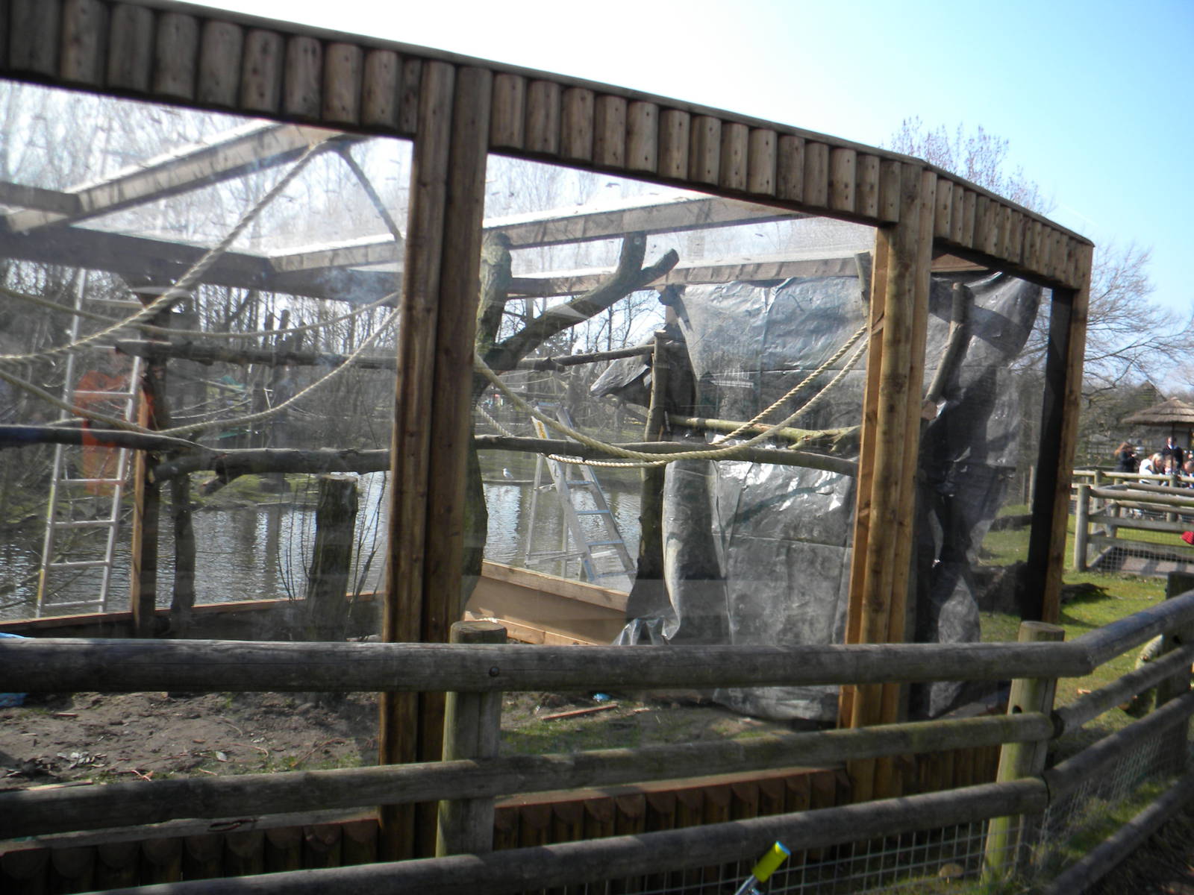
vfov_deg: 49.7
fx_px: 966
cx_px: 597
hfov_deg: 63.4
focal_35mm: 28
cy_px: 448
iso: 80
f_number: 3.5
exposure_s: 1/448
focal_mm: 5
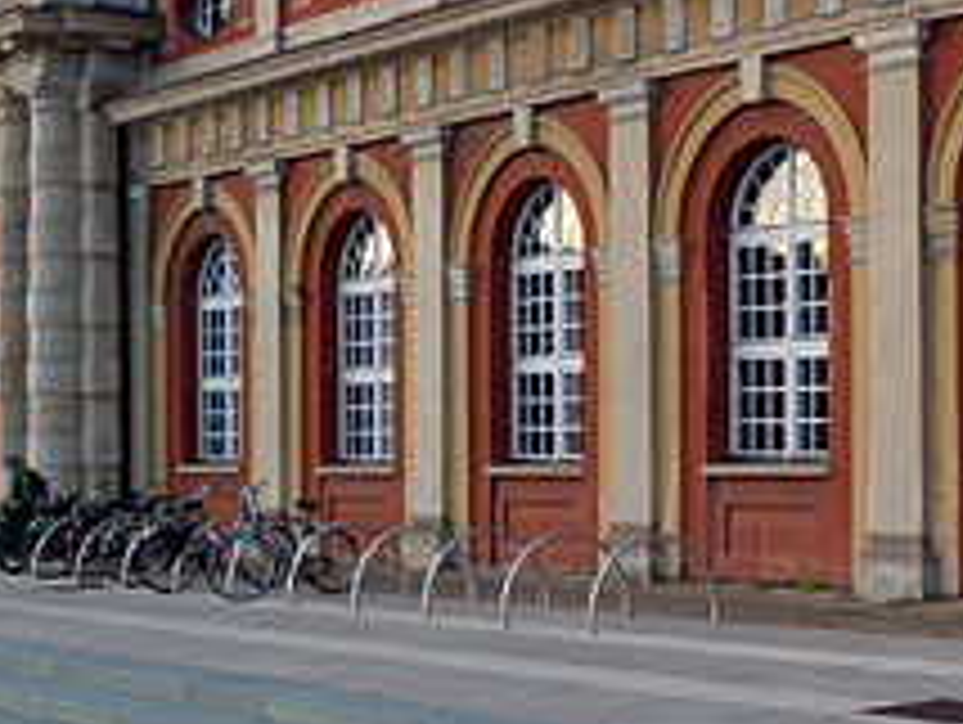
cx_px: 760
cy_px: 454
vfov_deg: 21.0
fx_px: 1950
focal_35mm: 70
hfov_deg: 27.2
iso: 80
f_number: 3.3
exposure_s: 1/40
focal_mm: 4.1
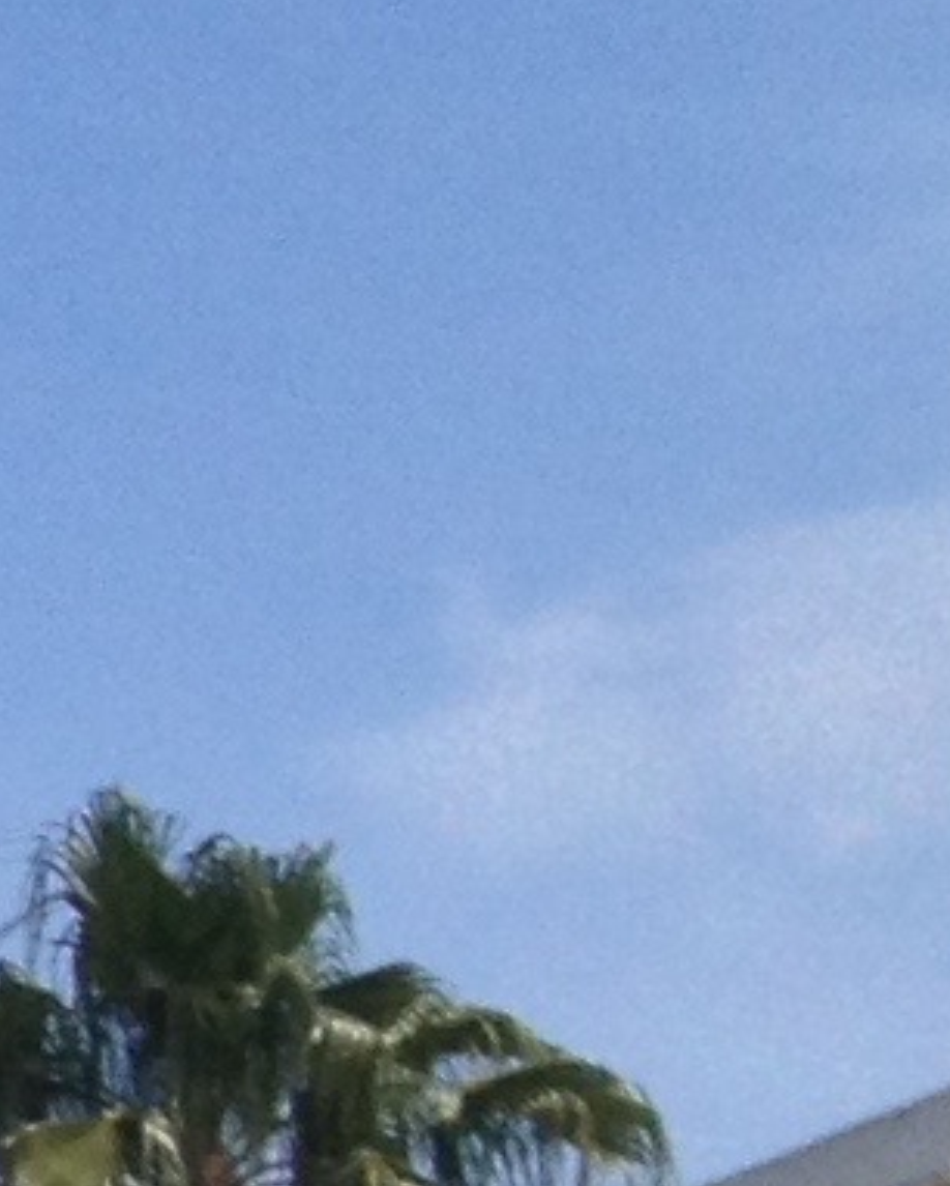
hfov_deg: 4.5
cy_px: 1664
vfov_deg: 6.5
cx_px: -3784
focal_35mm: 292
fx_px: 10254
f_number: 2.4
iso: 50
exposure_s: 1/1151
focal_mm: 4.28
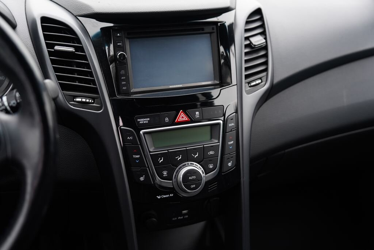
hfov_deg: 44.5
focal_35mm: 44
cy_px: 125
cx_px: 187
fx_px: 457
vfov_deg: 30.5
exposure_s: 1/50
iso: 320
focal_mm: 44
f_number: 2.8
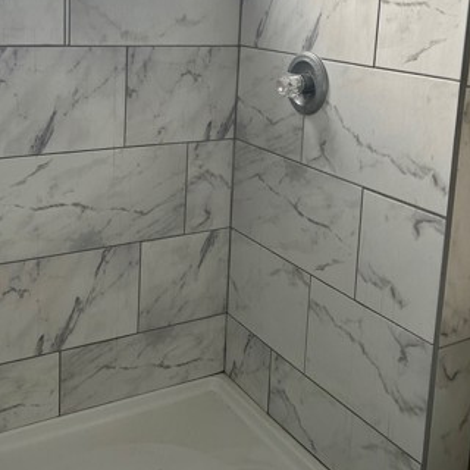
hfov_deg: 36.7
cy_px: 122
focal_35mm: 46
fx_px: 707
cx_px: 200
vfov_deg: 36.0
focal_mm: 5.7
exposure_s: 1/165
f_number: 1.5
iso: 64
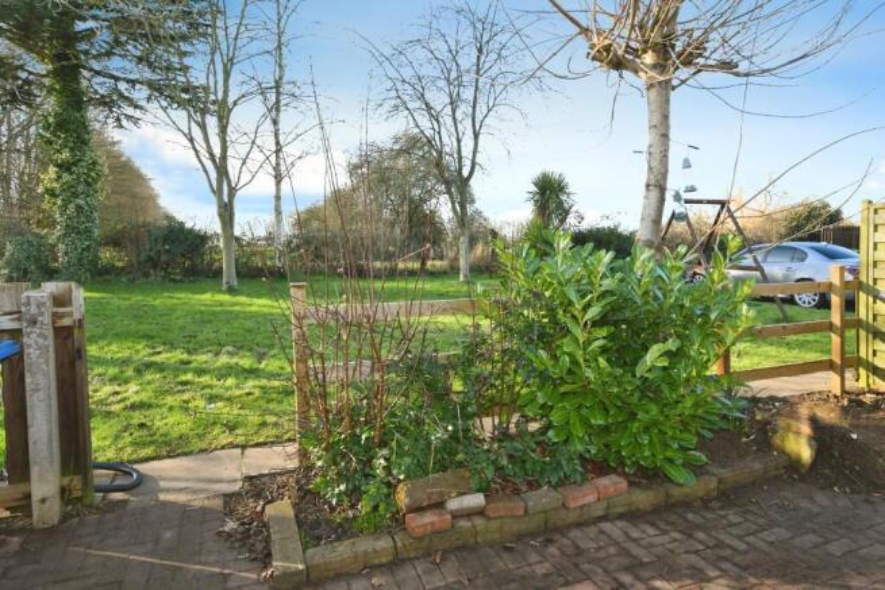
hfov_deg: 81.2
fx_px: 516
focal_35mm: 21
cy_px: 295
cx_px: 442
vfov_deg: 59.5
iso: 800
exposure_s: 1/250
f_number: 8
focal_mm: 14
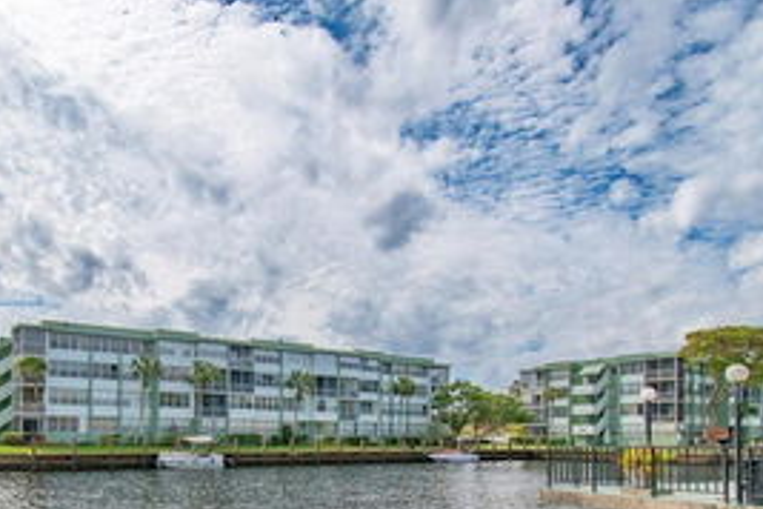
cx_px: 217
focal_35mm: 27
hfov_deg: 64.4
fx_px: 572
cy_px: 426
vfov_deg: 44.9
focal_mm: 10
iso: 400
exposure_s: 1/2000
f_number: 8
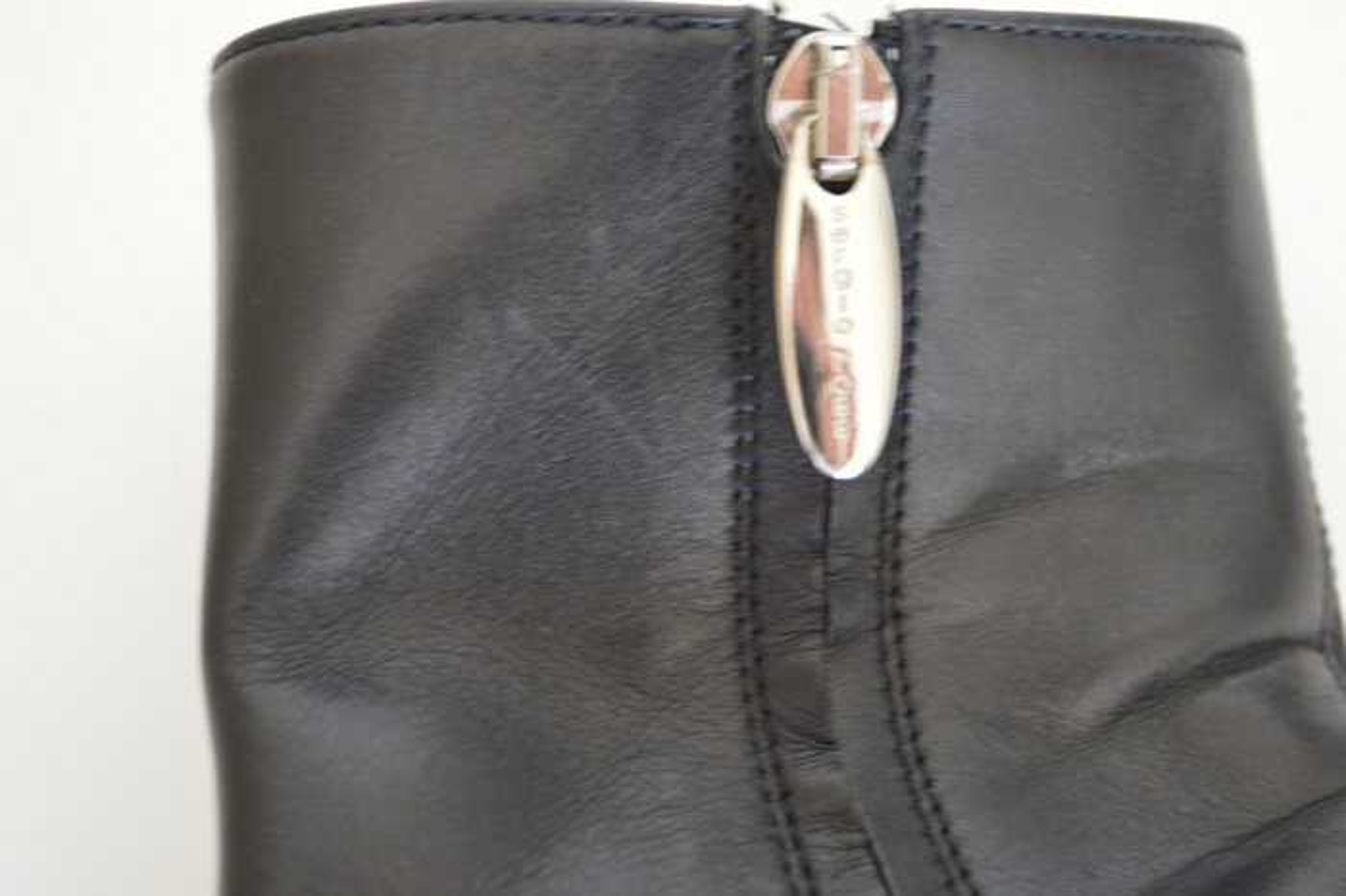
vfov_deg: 25.7
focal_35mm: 52
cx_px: 673
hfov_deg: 37.9
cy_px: 448
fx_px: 1962
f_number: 5
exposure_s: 1/15
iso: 560
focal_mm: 35
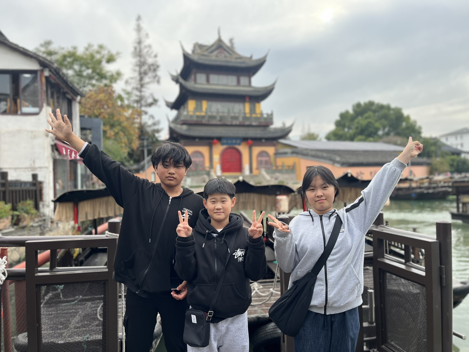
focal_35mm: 26
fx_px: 352
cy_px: 176
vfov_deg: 53.1
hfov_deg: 67.3
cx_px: 234
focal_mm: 5.1
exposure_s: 1/608
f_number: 1.6
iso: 50
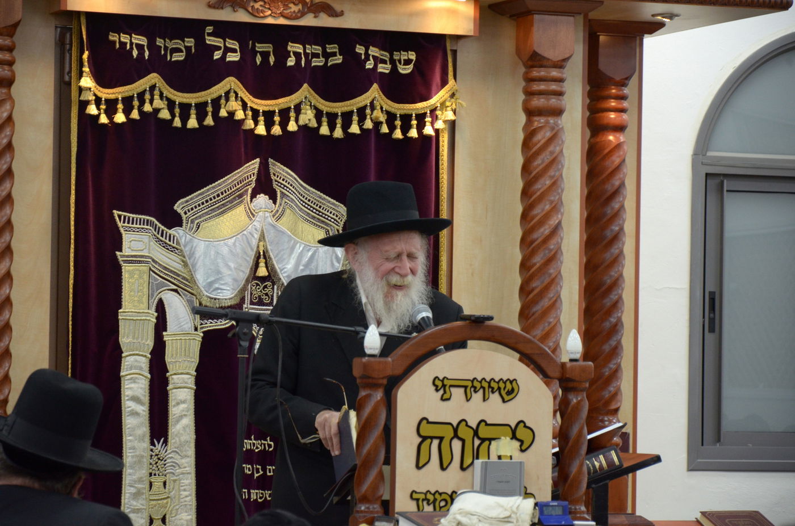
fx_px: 3471
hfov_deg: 13.1
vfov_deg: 8.7
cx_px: 398
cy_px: 263
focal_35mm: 158
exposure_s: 1/60
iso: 1000
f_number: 5.6
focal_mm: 105
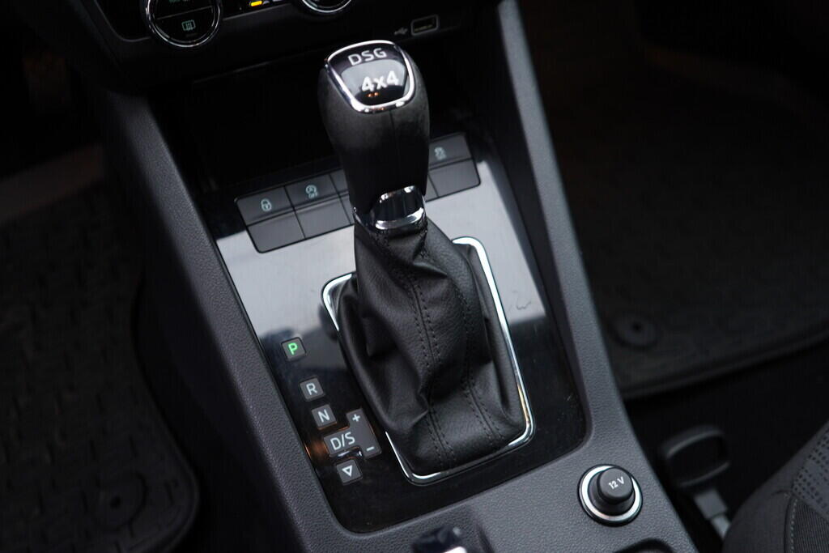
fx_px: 829
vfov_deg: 36.9
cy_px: 276
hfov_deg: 53.1
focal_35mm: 36
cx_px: 414
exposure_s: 1/40
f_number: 2.8
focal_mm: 24
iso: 160
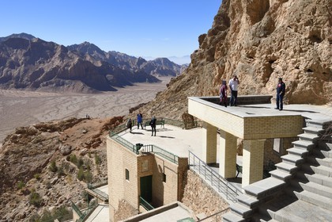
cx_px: 166
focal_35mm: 35
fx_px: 323
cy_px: 111
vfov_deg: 37.9
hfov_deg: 54.4
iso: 400
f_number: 20
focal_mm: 35
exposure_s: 1/250
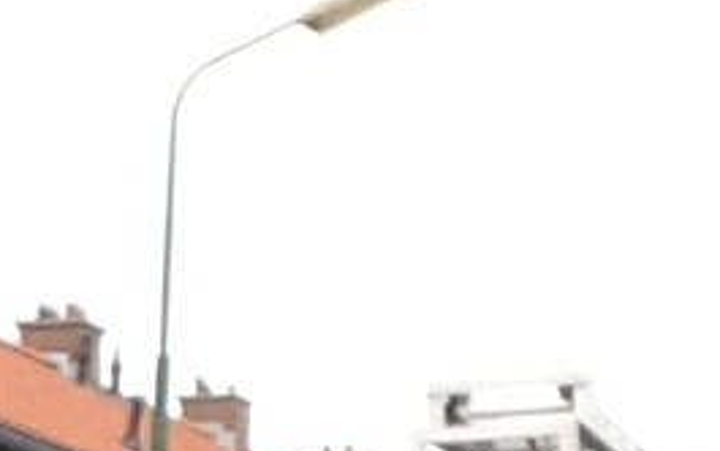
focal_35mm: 169
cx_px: -269
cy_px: 924
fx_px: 3318
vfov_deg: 7.4
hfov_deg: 12.0
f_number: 2.4
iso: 40
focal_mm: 2.03
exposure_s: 1/273
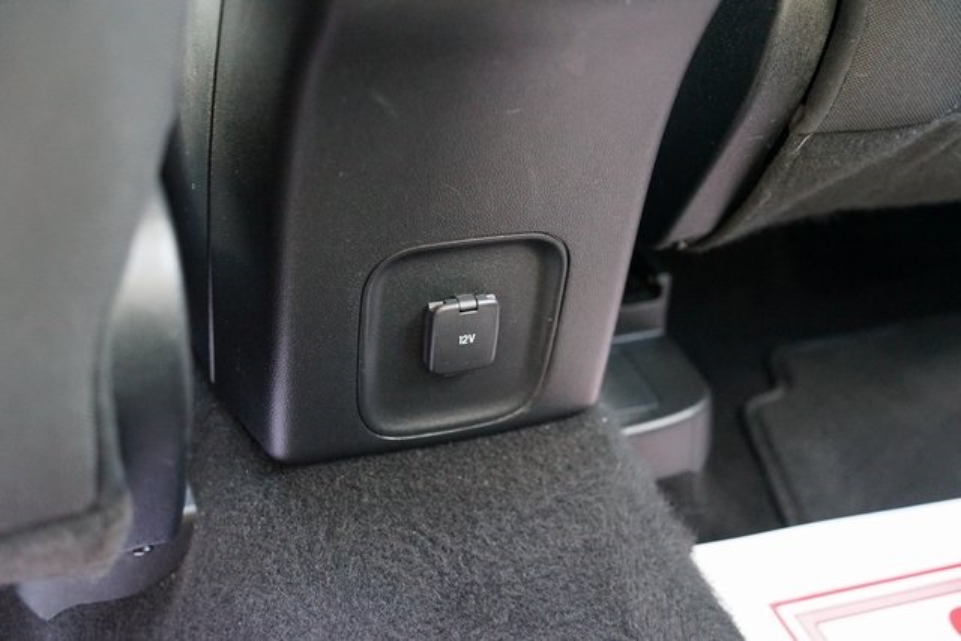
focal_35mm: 44
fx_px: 1175
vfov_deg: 30.5
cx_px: 480
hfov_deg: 44.5
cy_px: 320
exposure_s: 1/80
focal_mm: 44
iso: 6400
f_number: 3.5
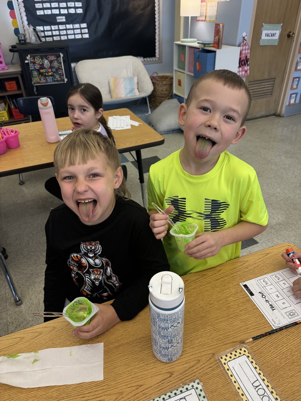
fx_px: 278
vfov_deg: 71.6
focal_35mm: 24
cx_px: 150
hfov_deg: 56.8
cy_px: 200
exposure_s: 1/60
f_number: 1.78
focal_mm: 6.76
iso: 125
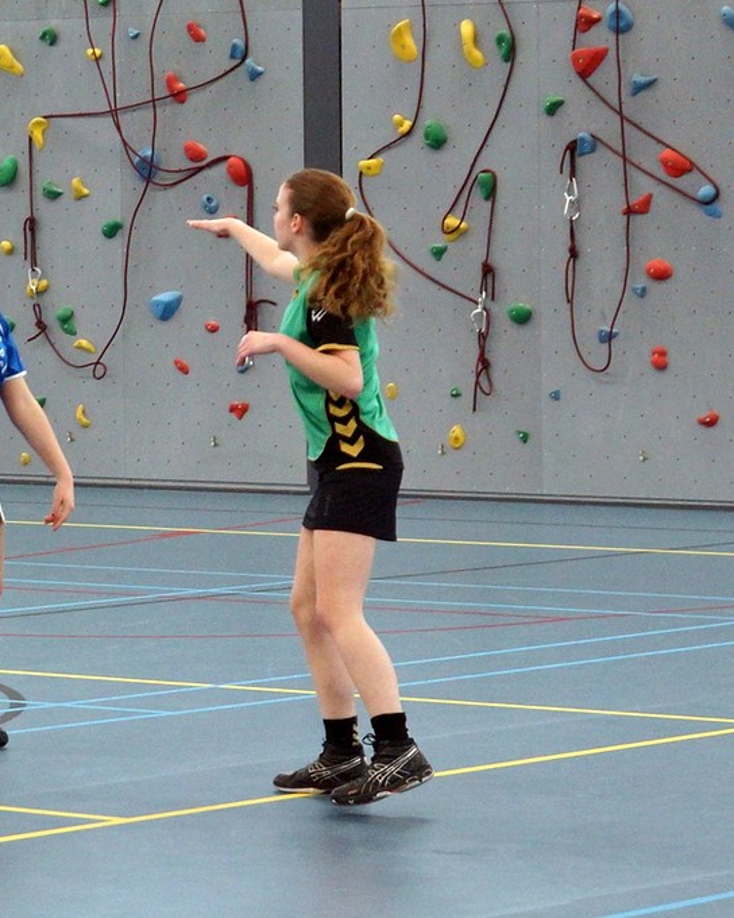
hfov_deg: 14.5
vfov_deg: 18.1
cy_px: 459
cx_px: 194
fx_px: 2878
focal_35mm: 106
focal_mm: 50
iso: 1250
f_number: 3.2
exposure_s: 1/250
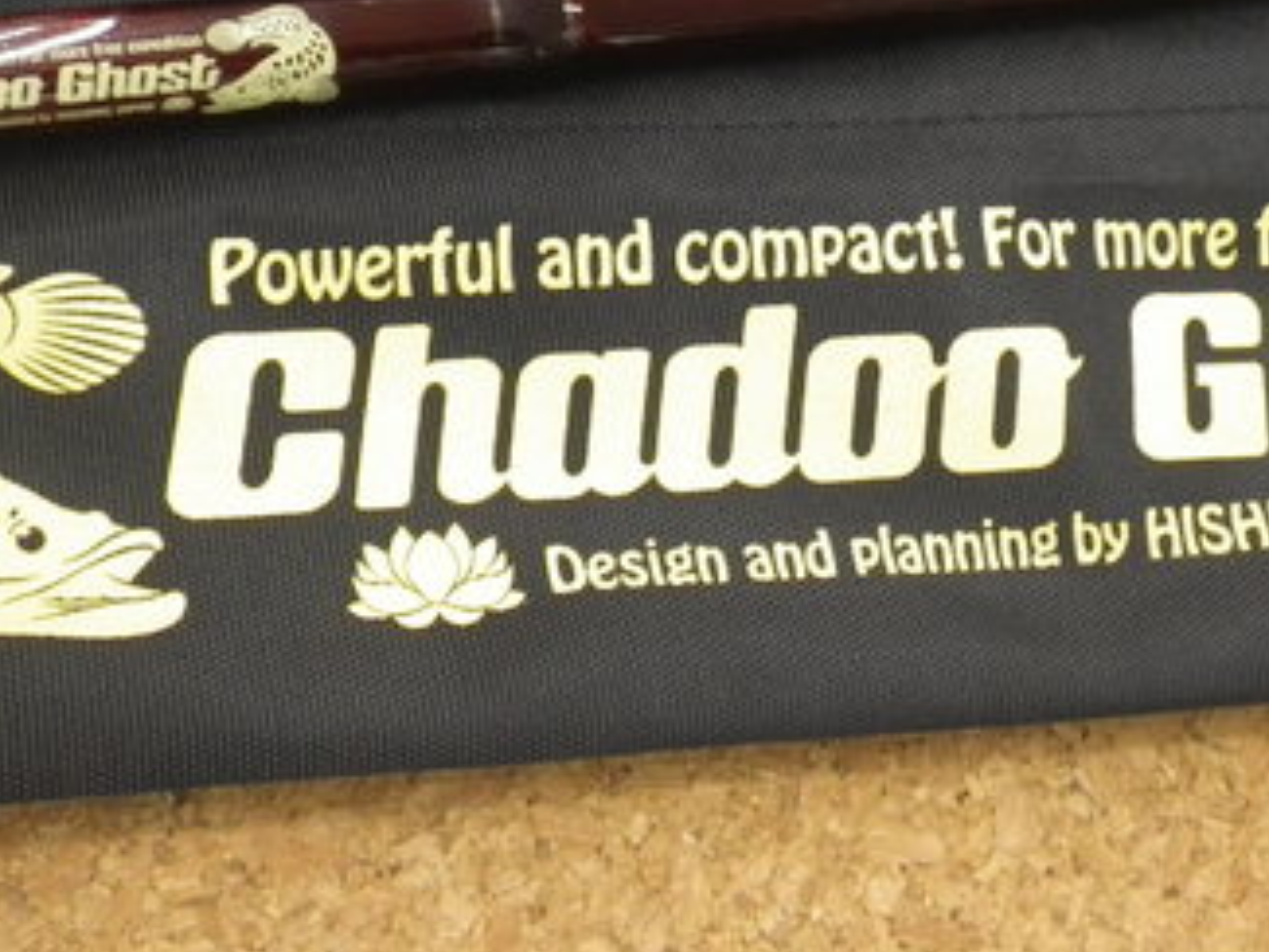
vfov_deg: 21.3
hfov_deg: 28.9
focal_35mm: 67
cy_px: 47
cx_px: 683
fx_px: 2457
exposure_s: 1/50
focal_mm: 6.1
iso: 400
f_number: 3.8
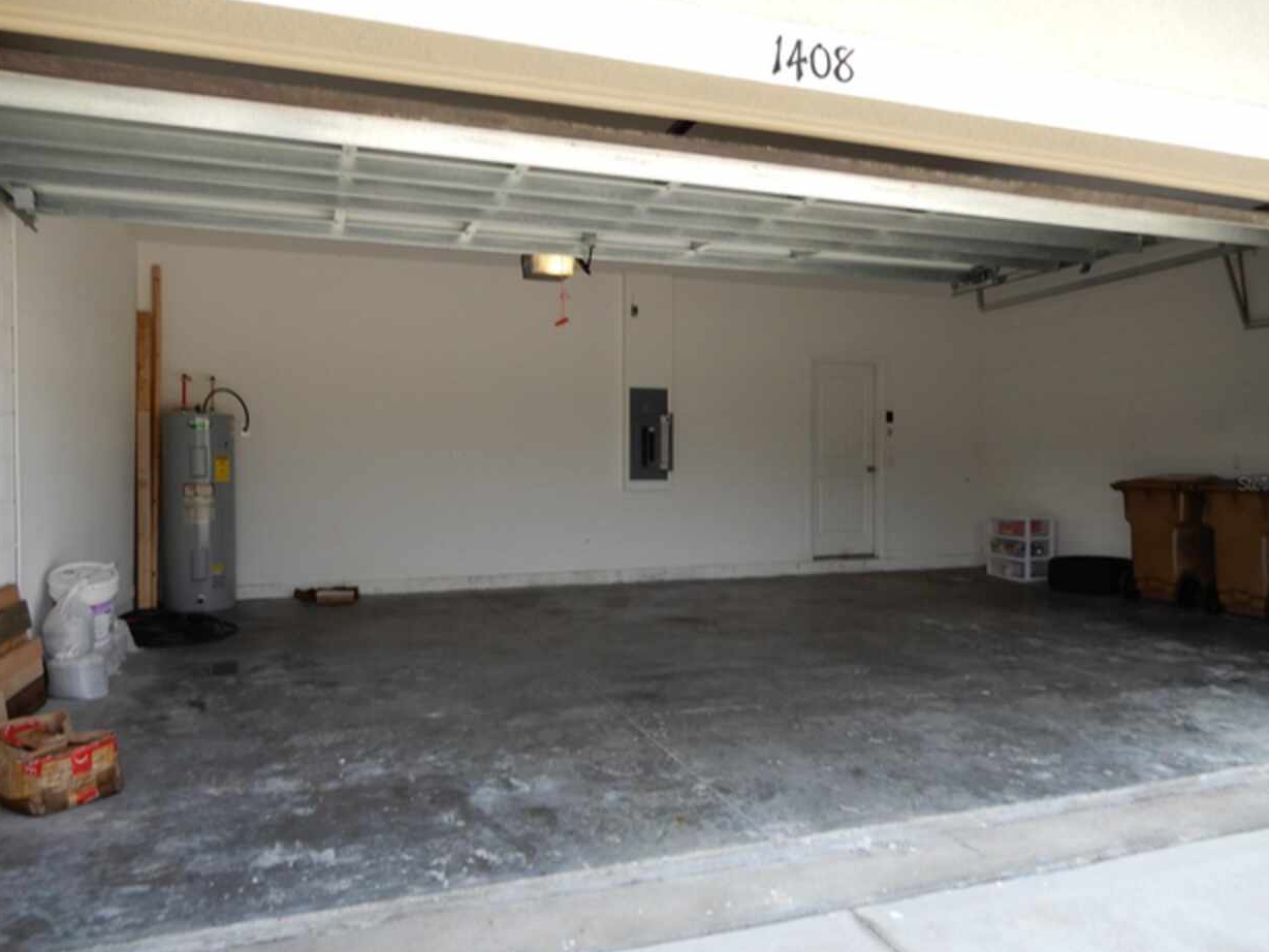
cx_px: 656
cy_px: 483
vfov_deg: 54.9
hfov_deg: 69.4
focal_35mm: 25
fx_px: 917
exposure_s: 1/200
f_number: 3.4
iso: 80
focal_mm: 4.3
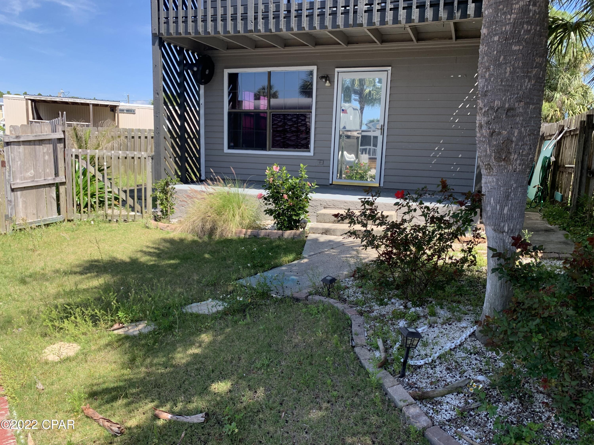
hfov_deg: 67.3
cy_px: 222
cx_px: 297
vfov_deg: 53.1
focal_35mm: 26
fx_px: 446
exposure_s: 1/737
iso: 25
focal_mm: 4.25
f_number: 1.8
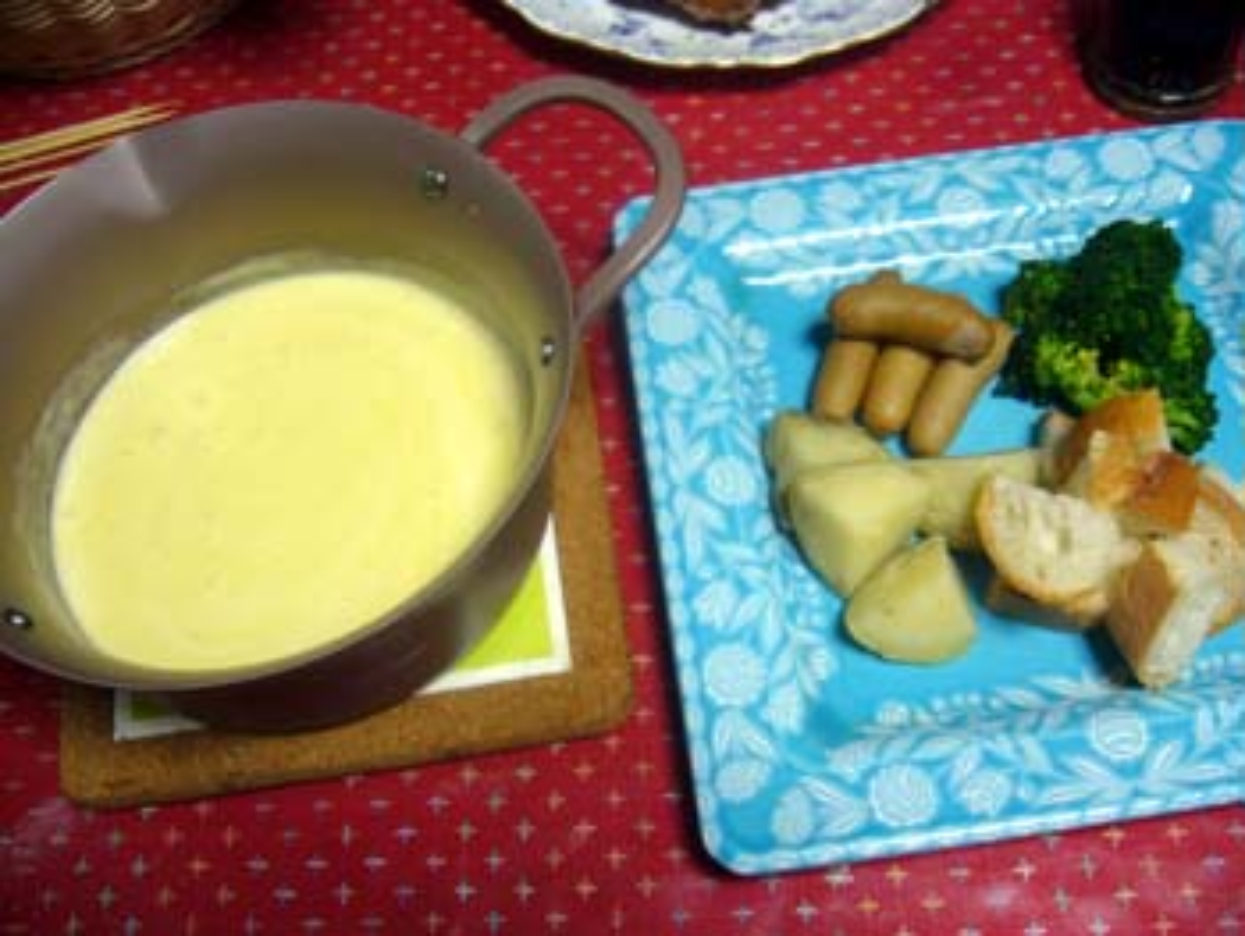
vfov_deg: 40.7
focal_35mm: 35
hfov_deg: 52.6
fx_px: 1260
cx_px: 622
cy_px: 468
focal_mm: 5.8
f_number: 2.8
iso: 80
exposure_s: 1/8
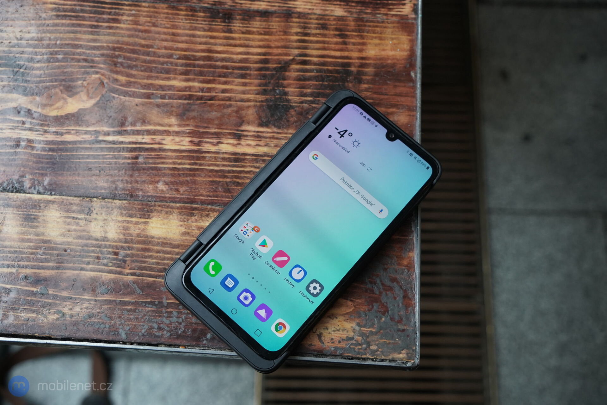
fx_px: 742
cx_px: 304
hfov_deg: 44.5
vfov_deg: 30.5
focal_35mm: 44
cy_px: 202
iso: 1250
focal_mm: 44
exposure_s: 1/200
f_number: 6.3
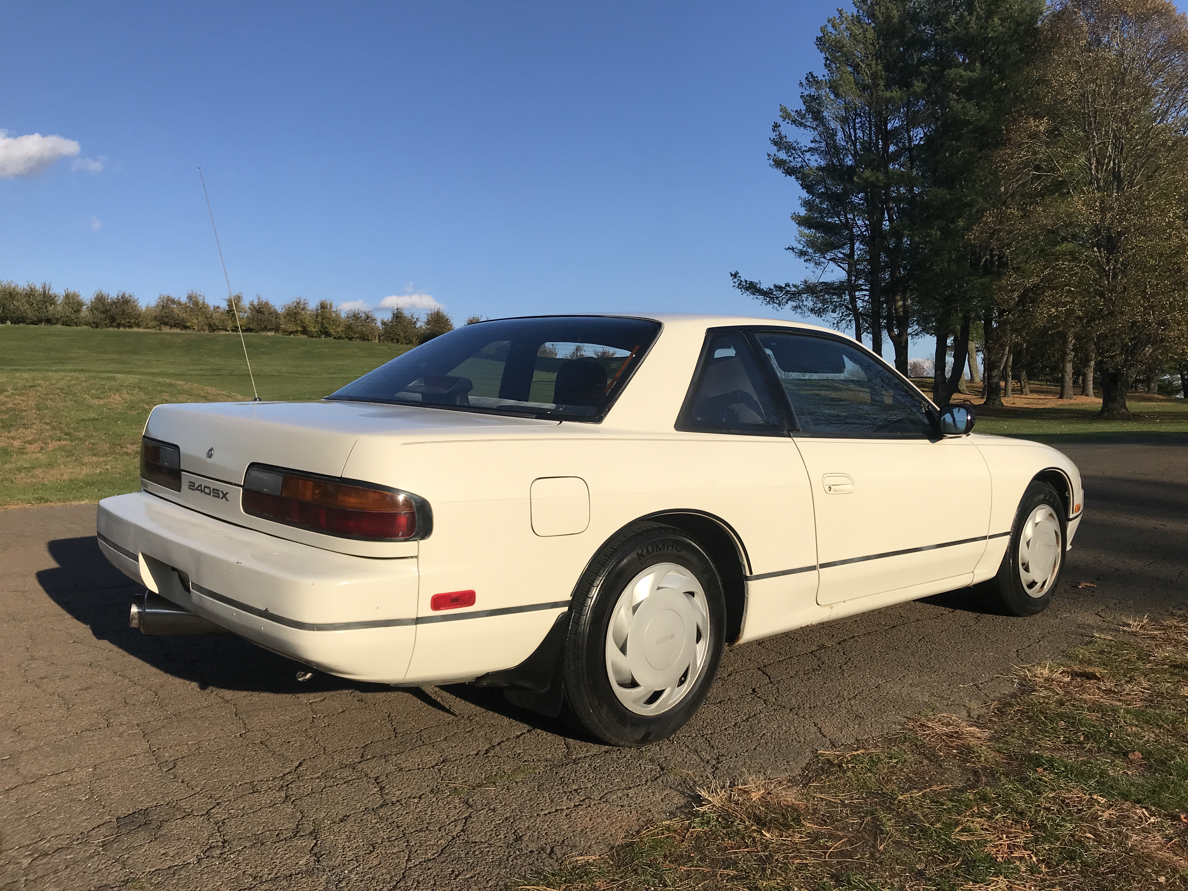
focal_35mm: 28
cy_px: 446
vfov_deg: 49.7
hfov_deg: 63.4
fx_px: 961
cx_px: 594
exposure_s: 1/3690
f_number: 1.8
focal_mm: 3.99
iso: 20
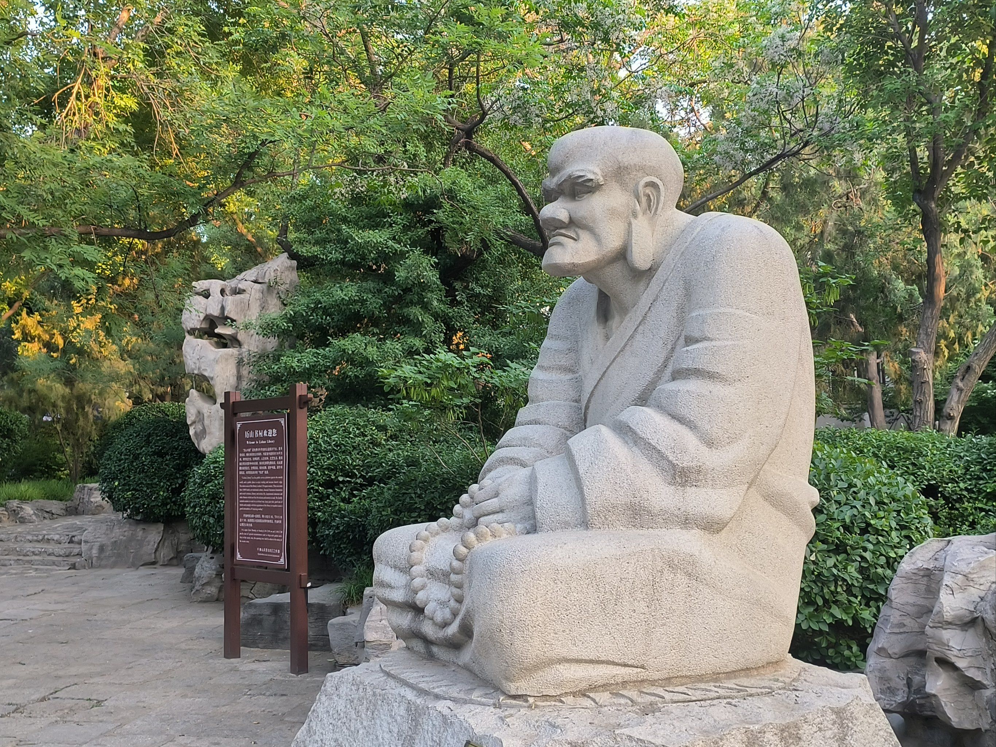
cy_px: 374
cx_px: 498
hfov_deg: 47.9
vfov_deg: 36.8
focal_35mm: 39
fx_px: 1122
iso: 418
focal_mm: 5.52
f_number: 1.9
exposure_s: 1/100
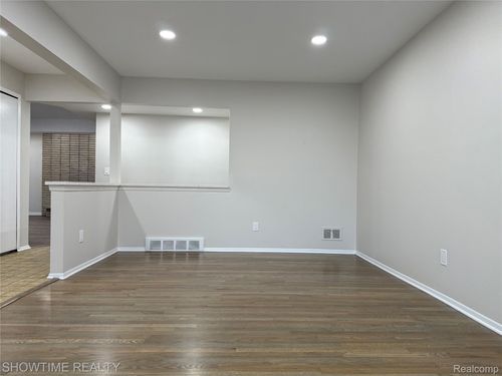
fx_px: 348
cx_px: 251
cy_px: 188
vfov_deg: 56.8
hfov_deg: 71.6
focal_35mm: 24
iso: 160
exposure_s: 1/172
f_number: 1.78
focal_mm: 6.76
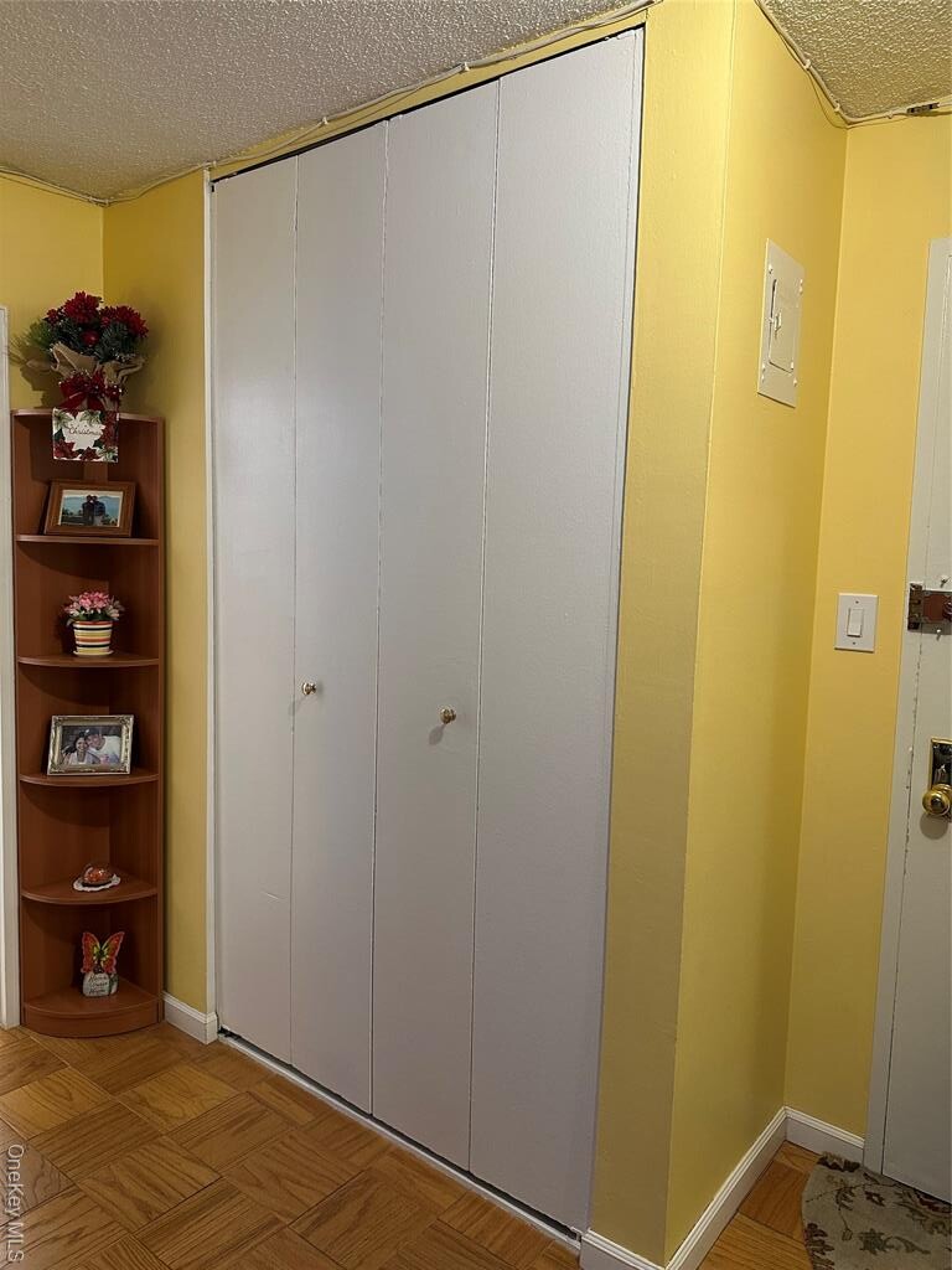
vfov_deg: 71.6
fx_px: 880
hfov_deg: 56.8
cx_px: 476
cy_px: 635
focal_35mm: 24
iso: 250
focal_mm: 6.86
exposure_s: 1/60
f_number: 1.78
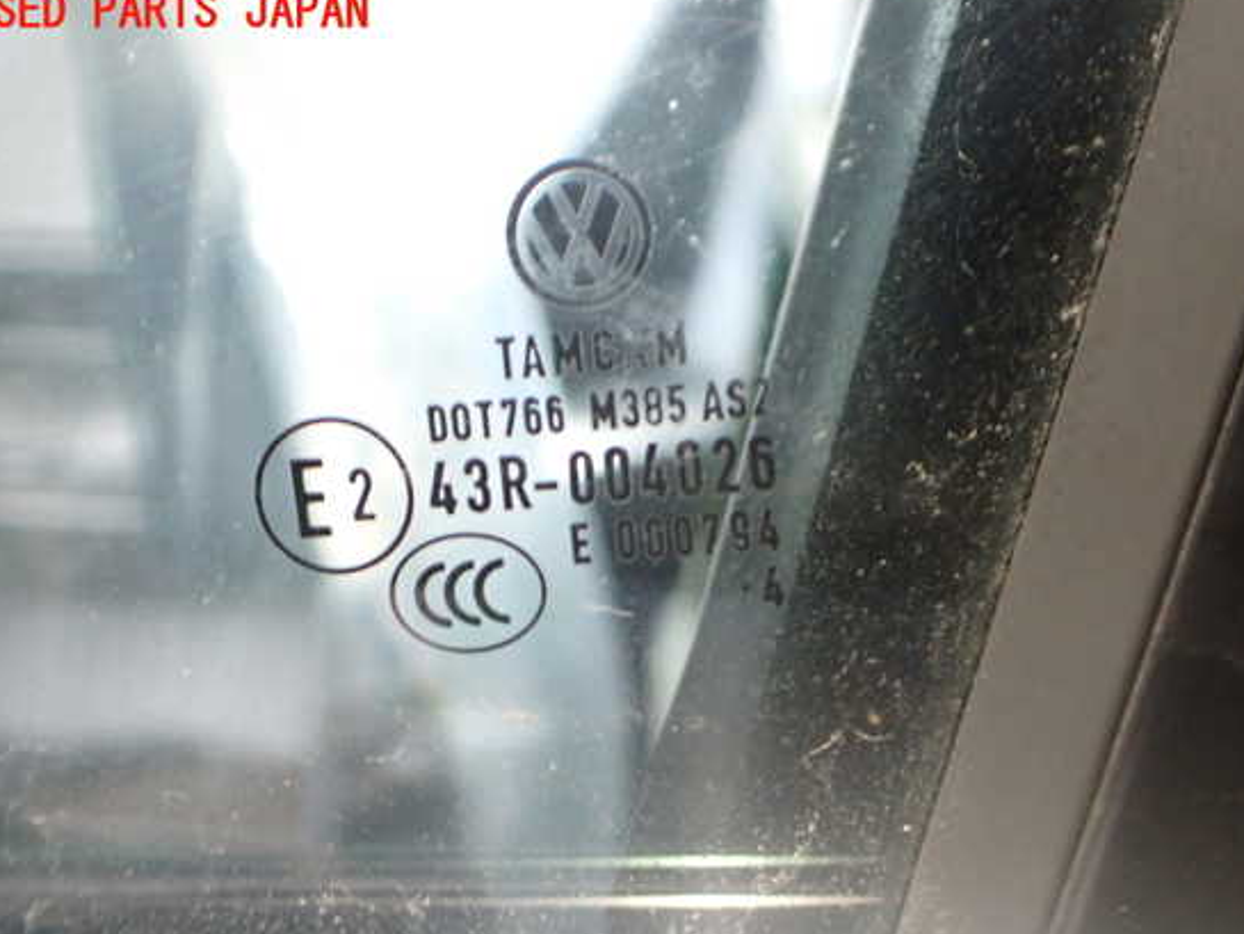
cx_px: 639
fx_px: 1186
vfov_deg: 42.9
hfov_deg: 55.3
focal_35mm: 33
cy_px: 498
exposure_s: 1/30
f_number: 2.3
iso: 800
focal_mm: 5.4
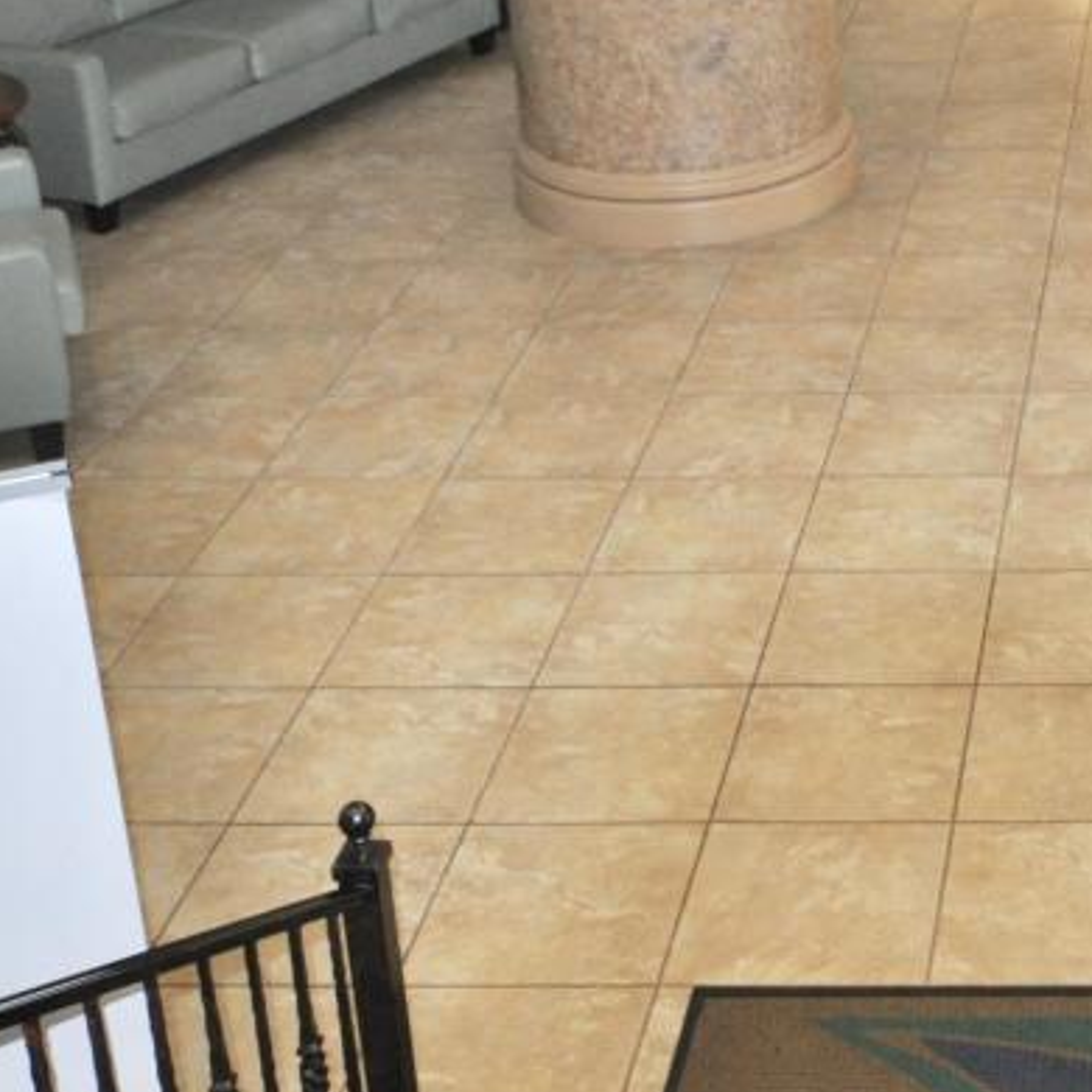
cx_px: 1117
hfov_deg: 24.1
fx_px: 2427
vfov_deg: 24.6
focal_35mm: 68
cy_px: 106
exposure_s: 1/60
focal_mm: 18
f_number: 4.2
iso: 800
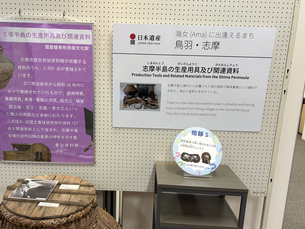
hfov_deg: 59.7
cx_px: 133
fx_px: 264
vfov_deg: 46.7
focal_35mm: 30
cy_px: 127
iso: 64
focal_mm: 5.7
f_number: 1.5
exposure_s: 1/120
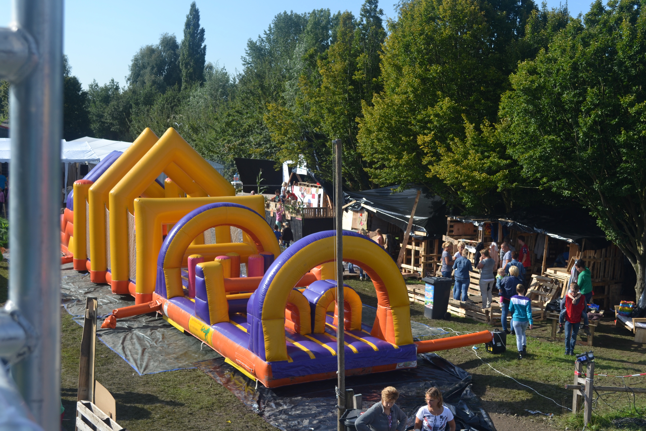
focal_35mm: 48
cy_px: 216
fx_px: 861
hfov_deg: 41.1
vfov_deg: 28.1
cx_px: 323
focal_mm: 32
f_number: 7.1
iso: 100
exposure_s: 1/200
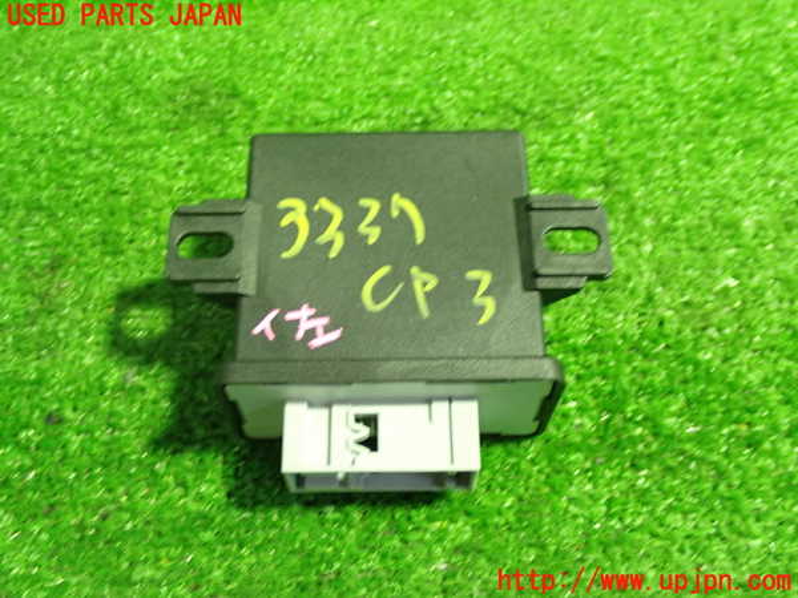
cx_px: 399
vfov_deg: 35.1
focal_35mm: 41
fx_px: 945
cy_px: 299
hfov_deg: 45.8
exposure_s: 1/25
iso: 800
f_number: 2.8
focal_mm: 7.31
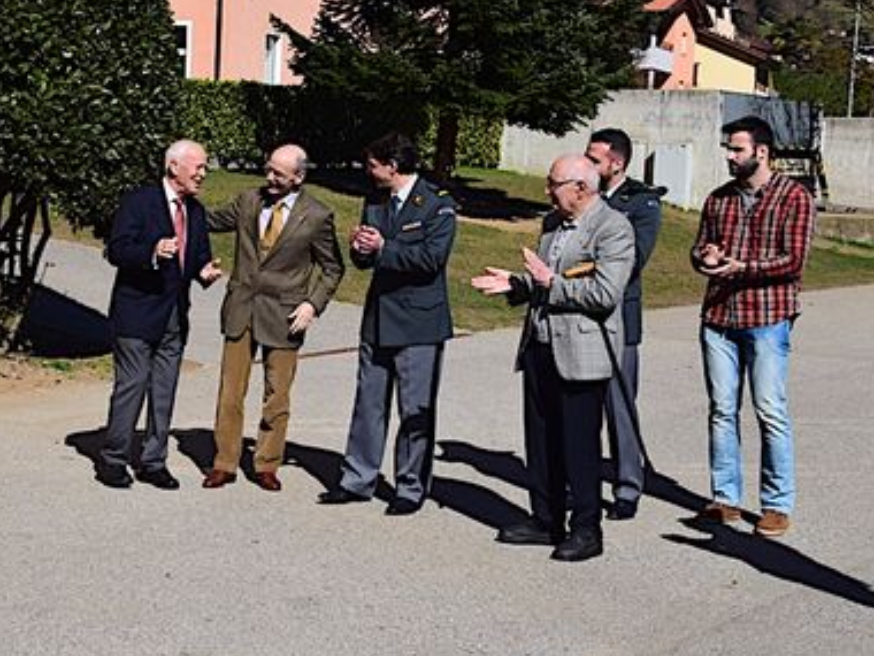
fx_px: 2014
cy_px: 288
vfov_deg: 18.5
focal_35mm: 80
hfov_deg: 24.3
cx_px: 278
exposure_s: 1/500
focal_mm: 35
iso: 250
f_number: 11
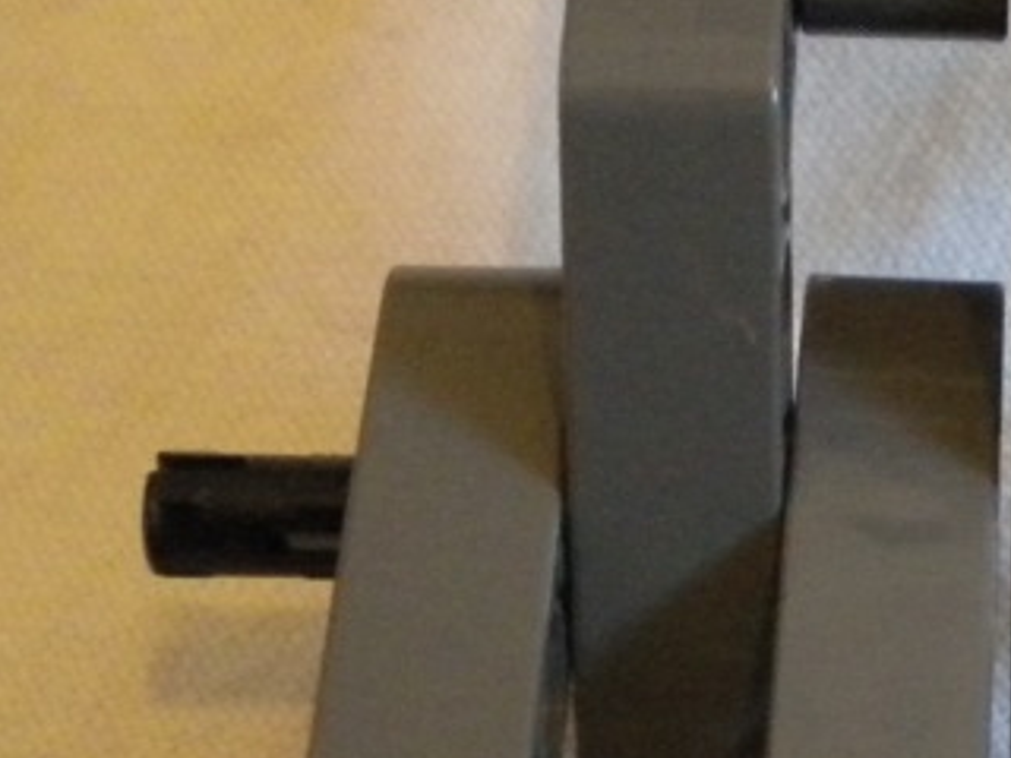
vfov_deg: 13.2
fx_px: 3271
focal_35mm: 112
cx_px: 1109
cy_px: 622
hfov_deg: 17.0
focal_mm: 6.3
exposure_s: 1/53.3
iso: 800
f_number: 3.1
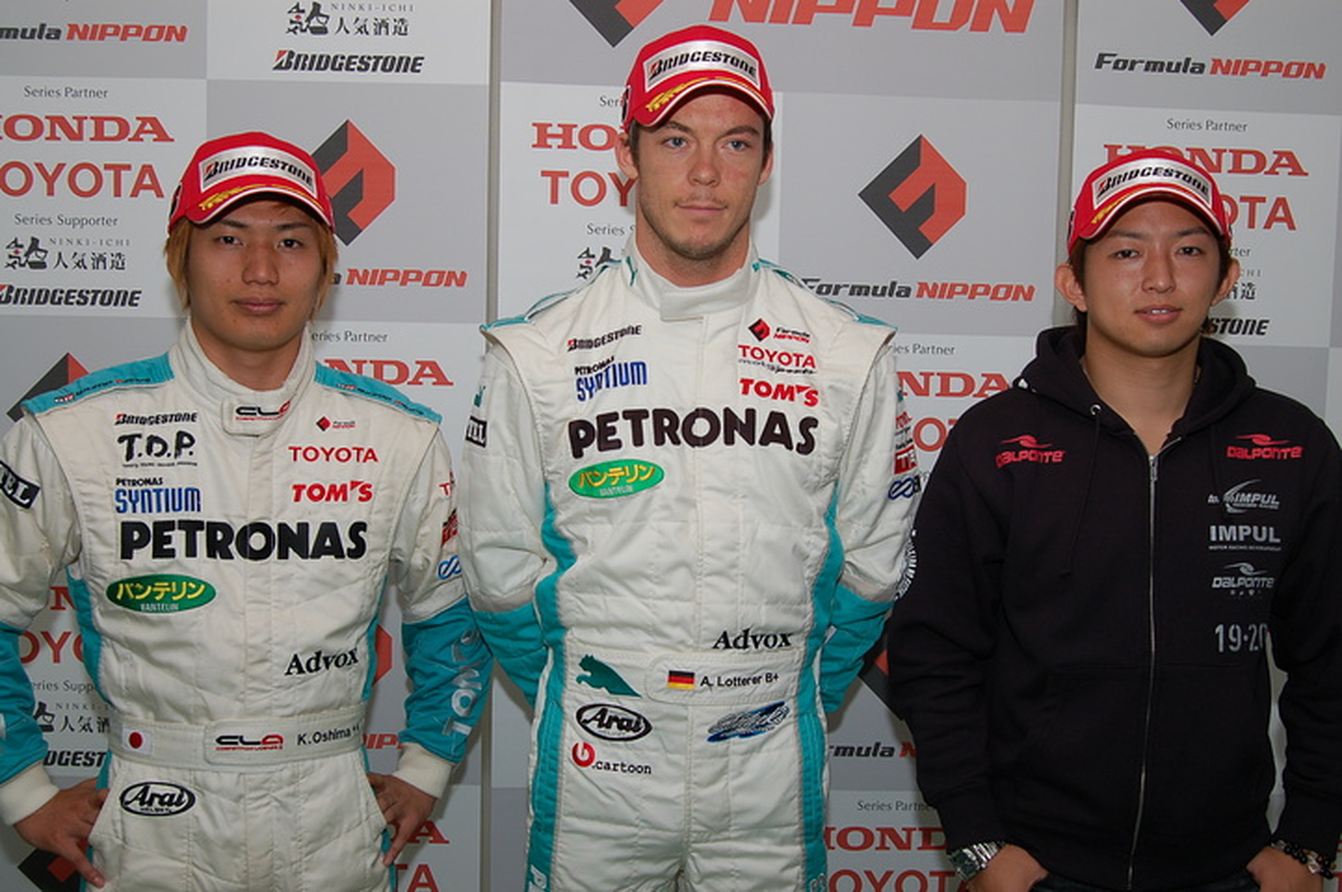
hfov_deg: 49.6
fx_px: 1452
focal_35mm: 39
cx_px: 671
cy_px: 446
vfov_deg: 34.1
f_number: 8
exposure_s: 1/60
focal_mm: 26
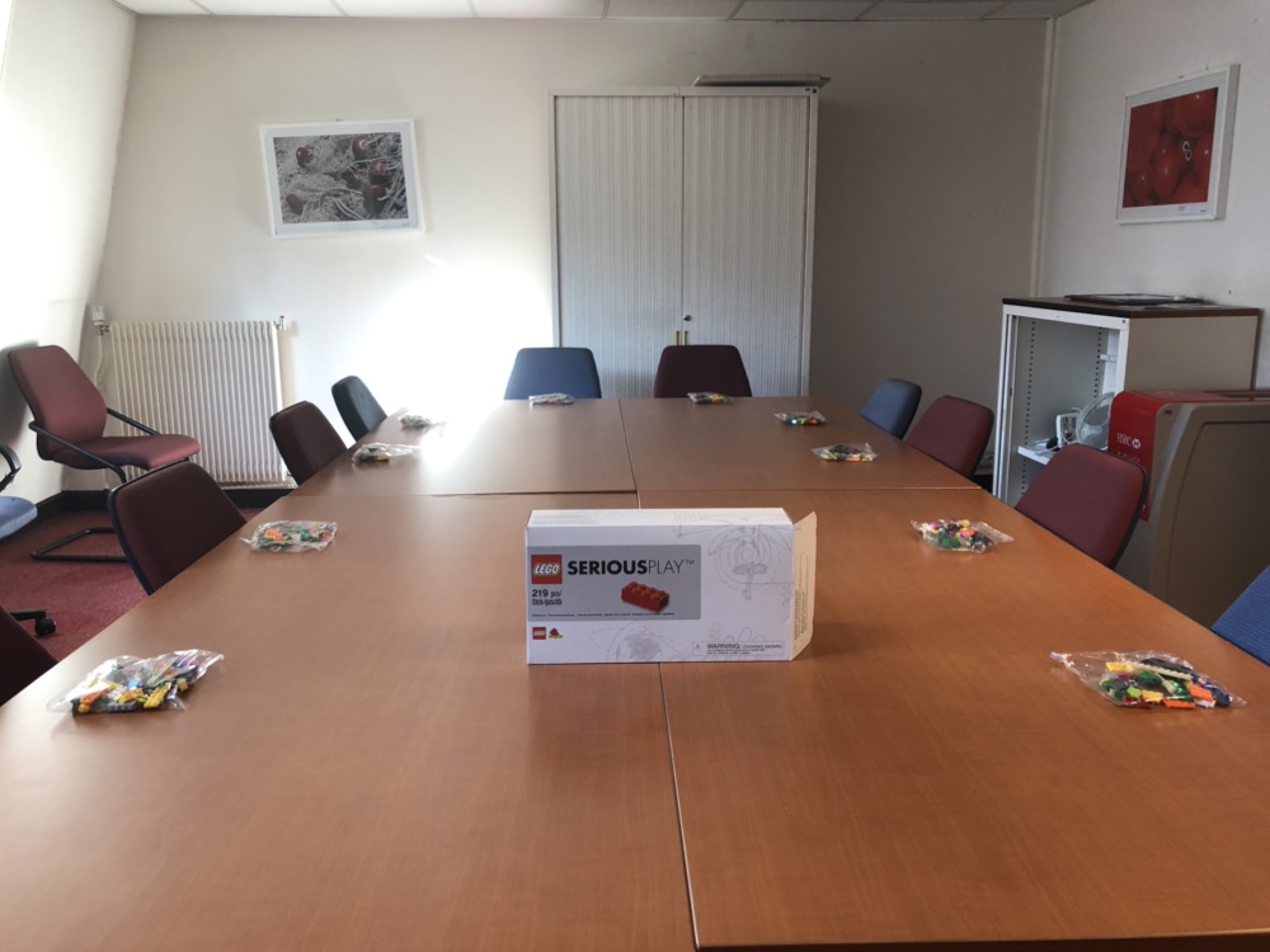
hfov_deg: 63.4
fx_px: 1027
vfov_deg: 49.7
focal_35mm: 28
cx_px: 635
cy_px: 476
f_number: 1.8
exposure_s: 1/33
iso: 40
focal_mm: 4
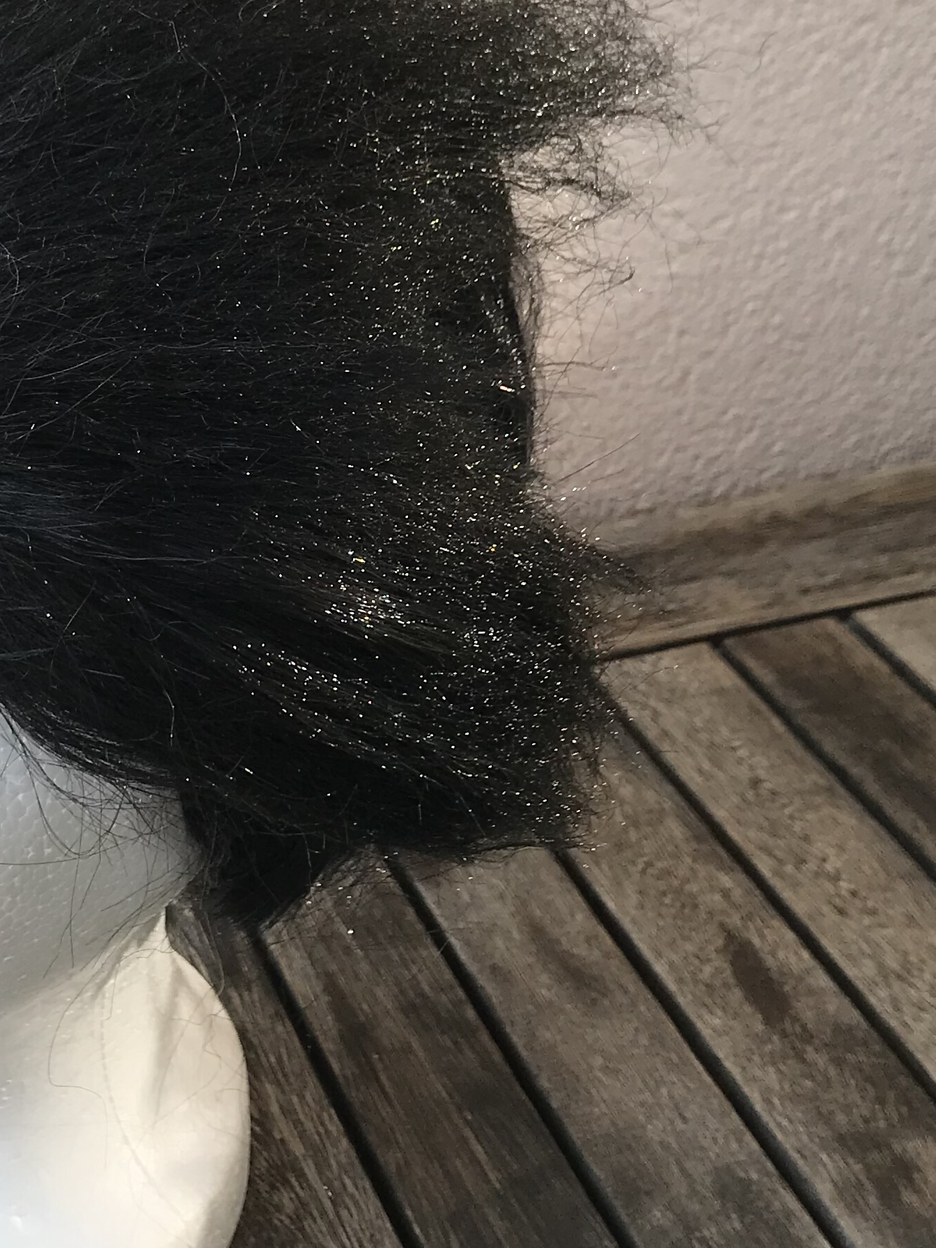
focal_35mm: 63
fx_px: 2271
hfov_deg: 23.0
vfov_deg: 30.4
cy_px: 377
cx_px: 192
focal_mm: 3.99
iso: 20
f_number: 1.8
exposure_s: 1/630
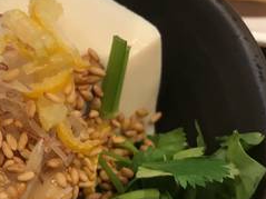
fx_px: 576
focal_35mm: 75
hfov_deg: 24.9
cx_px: 9
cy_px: 155
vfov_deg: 19.5
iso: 40
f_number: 1.8
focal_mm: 3.99
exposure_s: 1/17
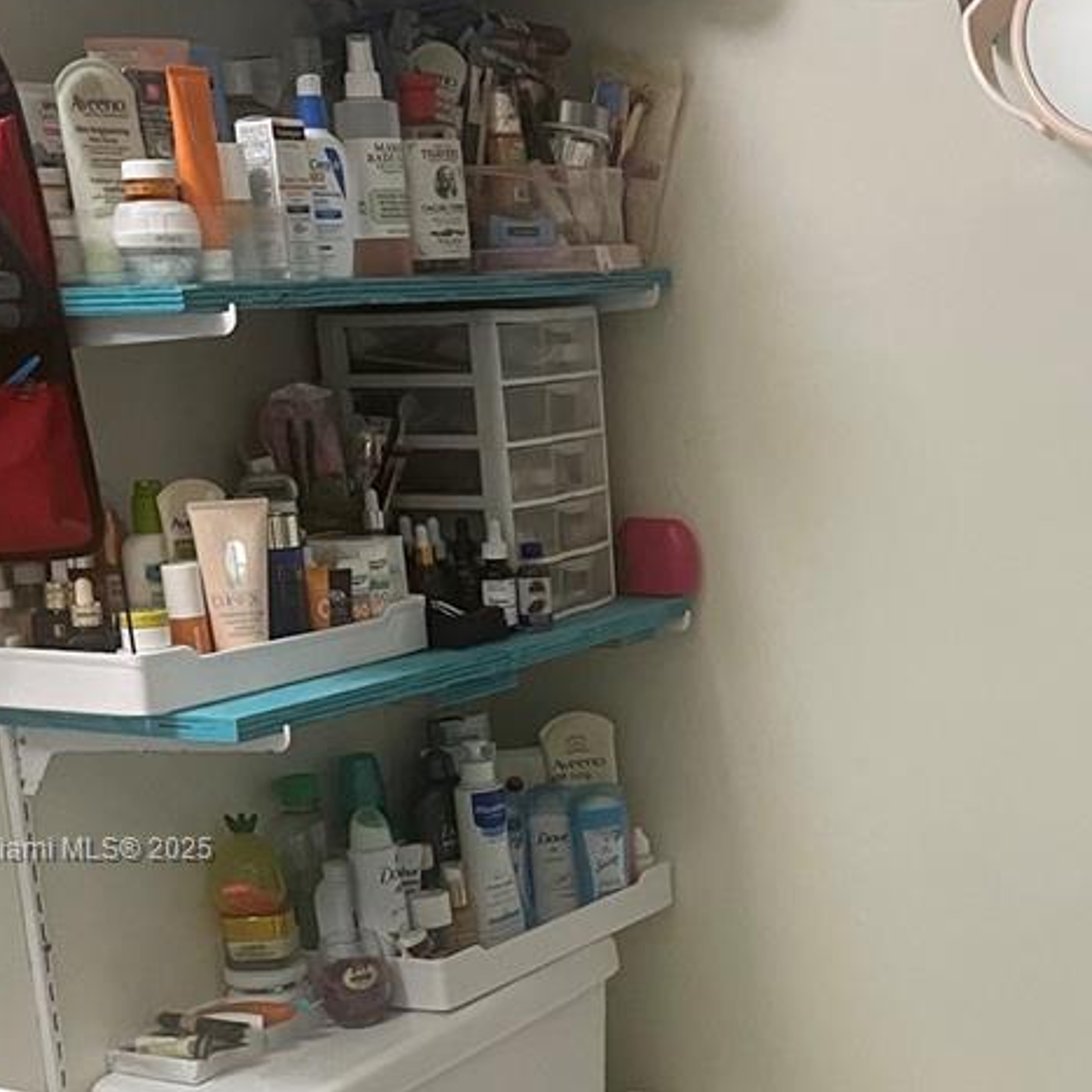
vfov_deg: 28.5
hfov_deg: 28.6
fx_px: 2106
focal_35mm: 59
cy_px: 851
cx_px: 837
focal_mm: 4.2
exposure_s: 1/60
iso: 320
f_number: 1.6
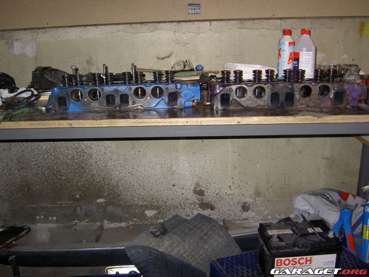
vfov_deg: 41.8
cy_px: 138
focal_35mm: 34
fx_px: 362
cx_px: 184
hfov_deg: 54.0
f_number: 2.8
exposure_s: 1/60
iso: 100
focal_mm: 5.6
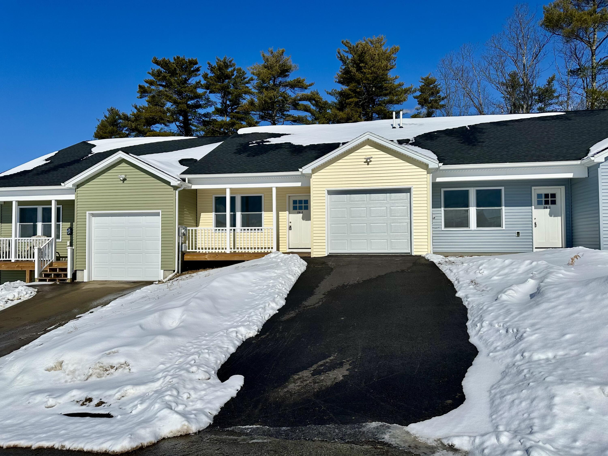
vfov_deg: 56.8
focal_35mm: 24
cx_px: 304
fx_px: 422
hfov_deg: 71.6
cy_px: 228
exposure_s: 1/18519
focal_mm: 6.86
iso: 80
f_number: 1.78
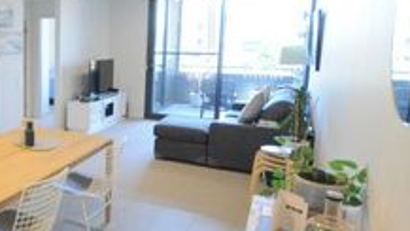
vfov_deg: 34.5
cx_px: 9
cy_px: 90
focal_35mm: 34
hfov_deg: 48.8
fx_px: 370
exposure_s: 1/60
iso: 800
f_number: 4
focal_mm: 10
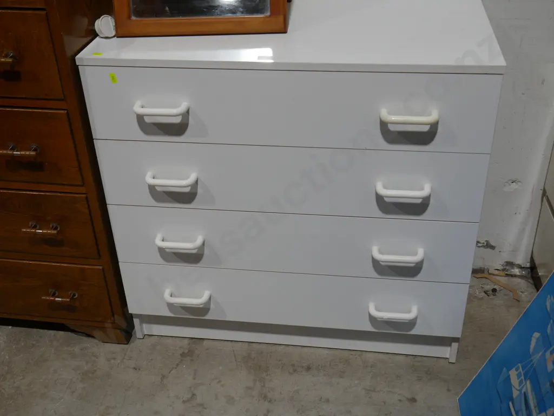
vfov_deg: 36.0
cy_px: 208
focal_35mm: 40
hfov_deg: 46.8
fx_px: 640
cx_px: 277
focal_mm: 20
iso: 250
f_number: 5.6
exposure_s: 1/60
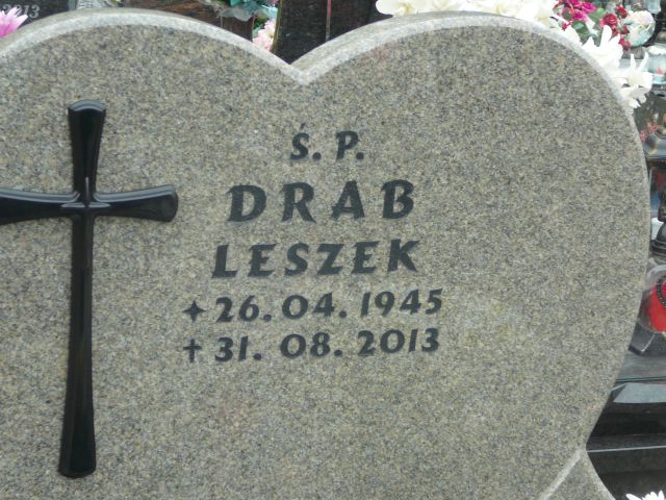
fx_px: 1674
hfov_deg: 22.5
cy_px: 250
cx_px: 333
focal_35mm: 87
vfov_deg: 17.0
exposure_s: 1/40
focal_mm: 13
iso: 100
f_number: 3.8
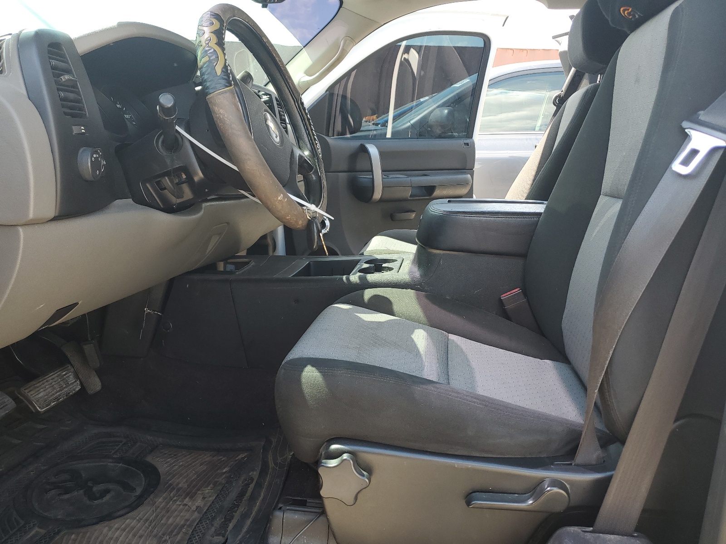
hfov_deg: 67.3
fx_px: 545
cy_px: 272
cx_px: 363
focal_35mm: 26
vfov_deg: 53.1
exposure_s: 1/250
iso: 50
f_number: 1.5
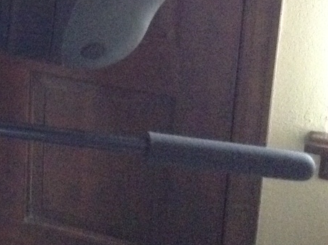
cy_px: -39
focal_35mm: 94
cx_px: -22
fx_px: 890
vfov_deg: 15.2
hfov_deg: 20.1
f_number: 2.4
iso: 640
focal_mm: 3.3
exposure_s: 1/15
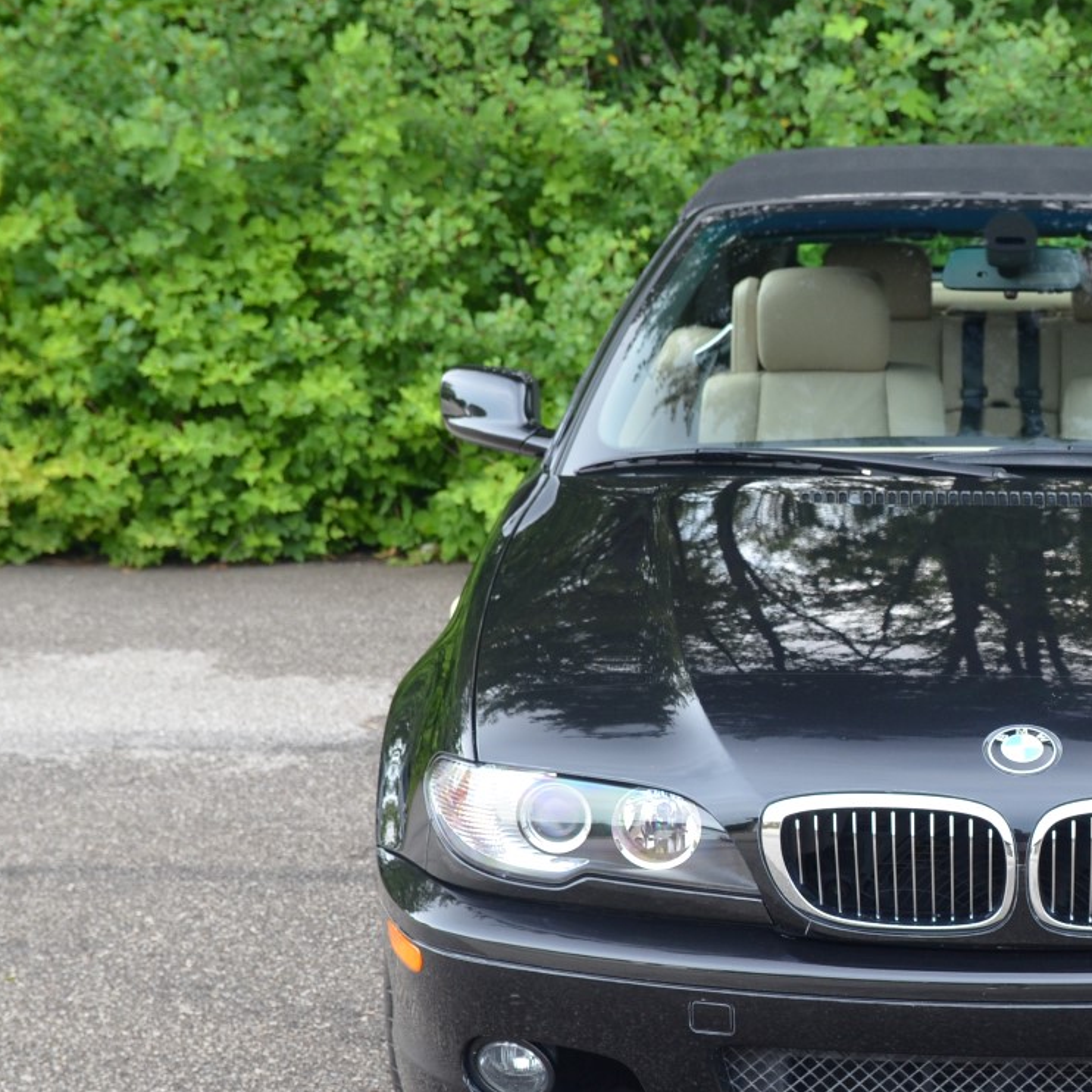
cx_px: 1025
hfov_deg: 20.9
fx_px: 2888
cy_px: 736
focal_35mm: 81
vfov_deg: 21.3
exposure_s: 1/80
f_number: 4.5
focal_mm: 29
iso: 400
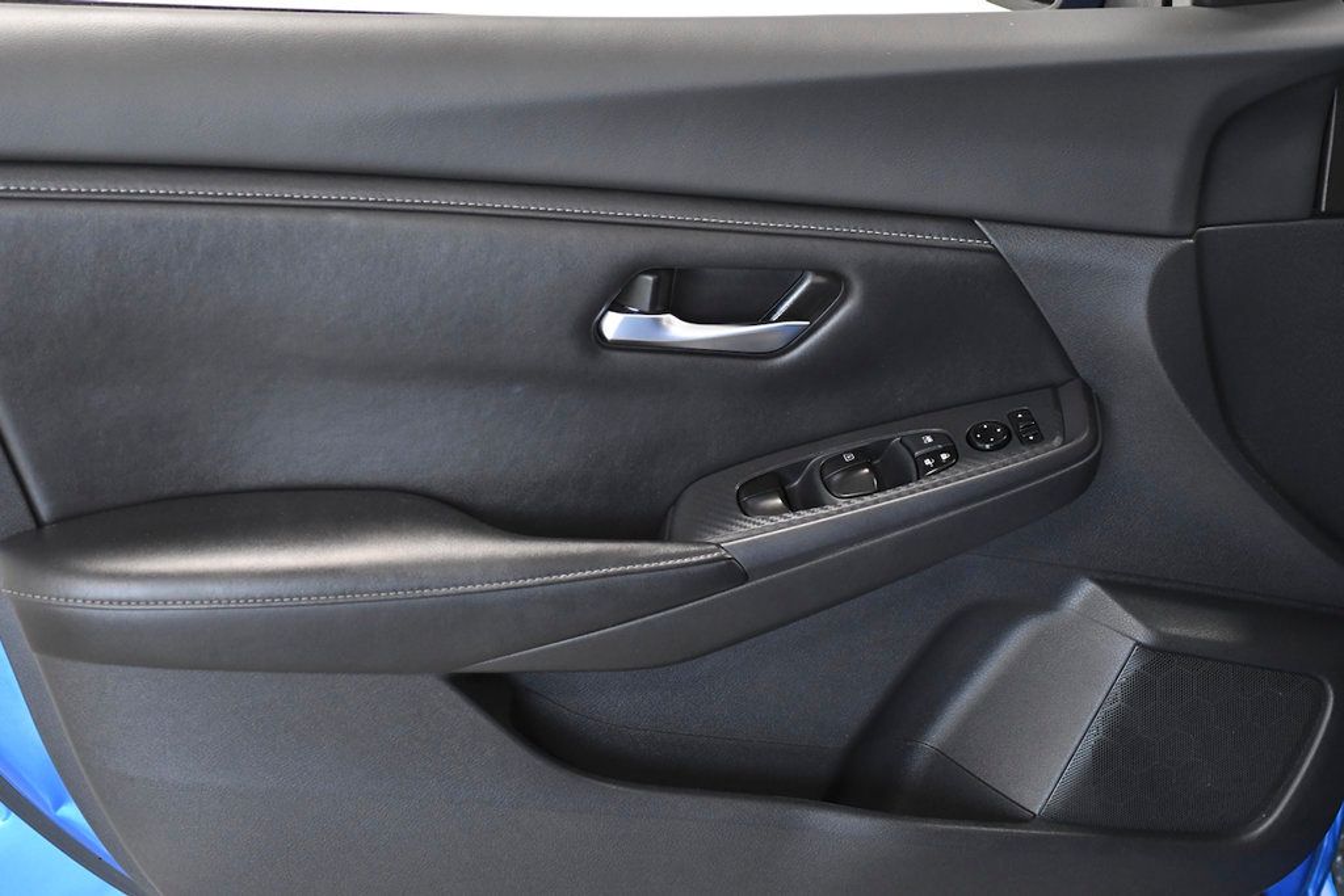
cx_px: 672
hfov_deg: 29.2
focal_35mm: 69
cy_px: 448
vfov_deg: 19.7
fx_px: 2576
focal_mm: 46
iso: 2500
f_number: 3.5
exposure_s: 1/400
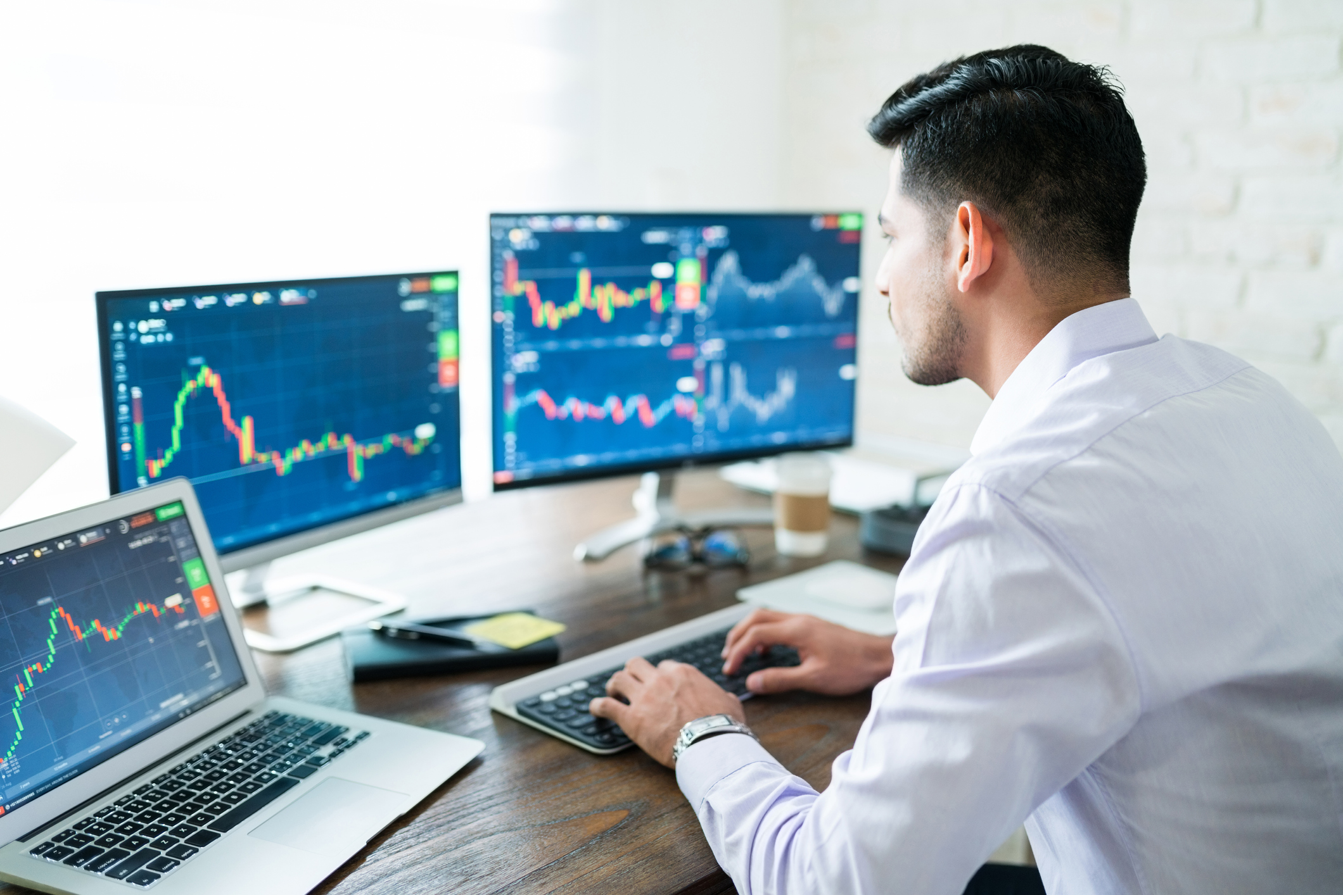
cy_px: 448
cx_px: 672
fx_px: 1306
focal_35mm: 35
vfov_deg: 37.9
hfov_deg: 54.4
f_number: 1.8
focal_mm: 35
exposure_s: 1/100
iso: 800
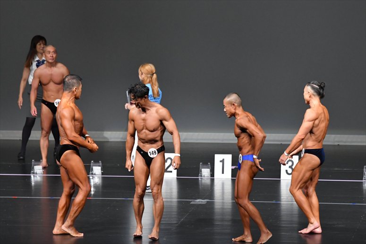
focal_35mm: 240
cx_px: 183
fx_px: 2439
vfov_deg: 5.7
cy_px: 122
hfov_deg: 8.6
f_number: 5.6
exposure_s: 1/400
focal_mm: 160
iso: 5000
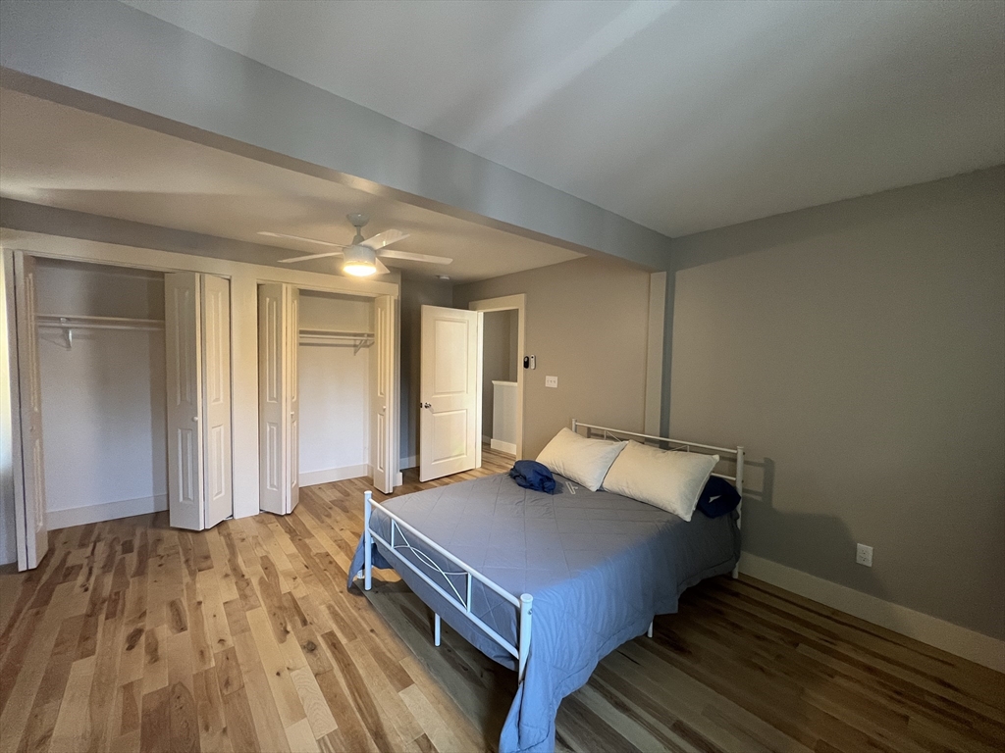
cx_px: 502
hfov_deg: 106.2
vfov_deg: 89.9
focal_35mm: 13
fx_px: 377
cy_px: 376
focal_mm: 1.57
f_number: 1.8
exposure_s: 1/60
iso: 250
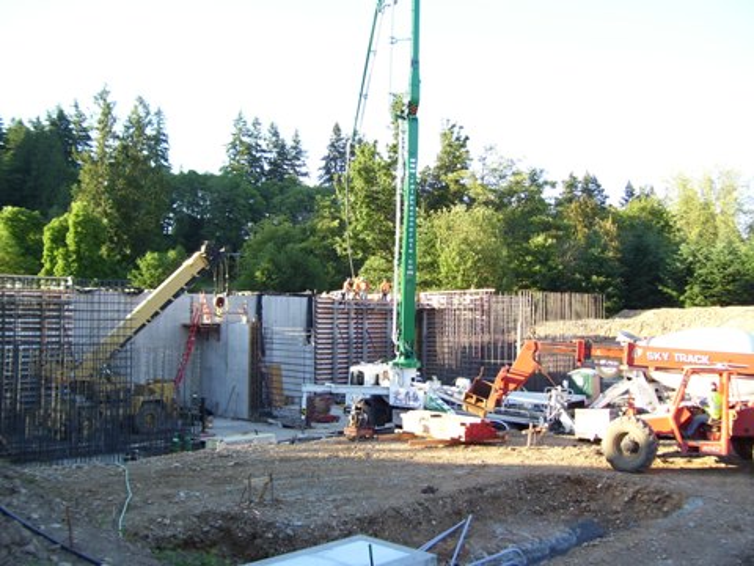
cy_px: 283
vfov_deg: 39.7
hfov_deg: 51.4
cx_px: 377
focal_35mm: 36
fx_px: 784
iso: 80
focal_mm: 6
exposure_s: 1/180
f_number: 2.7
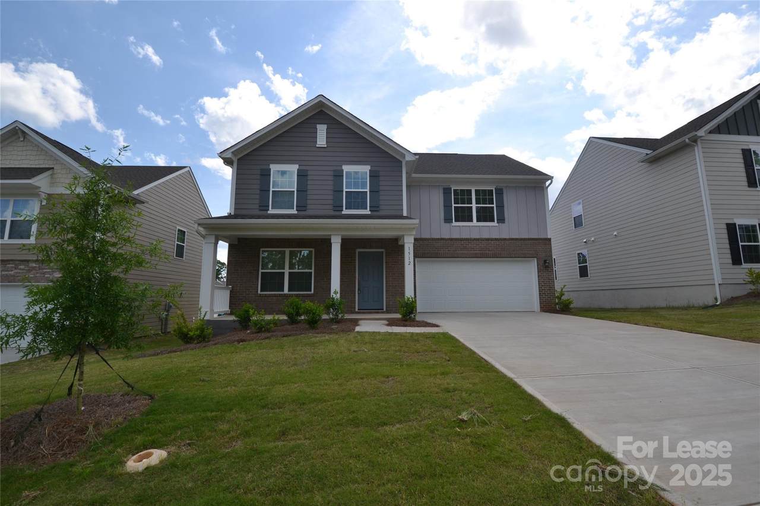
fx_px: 317
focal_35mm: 15
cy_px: 253
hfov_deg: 100.4
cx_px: 380
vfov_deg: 77.3
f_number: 7.1
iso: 100
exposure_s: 1/200
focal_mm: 10
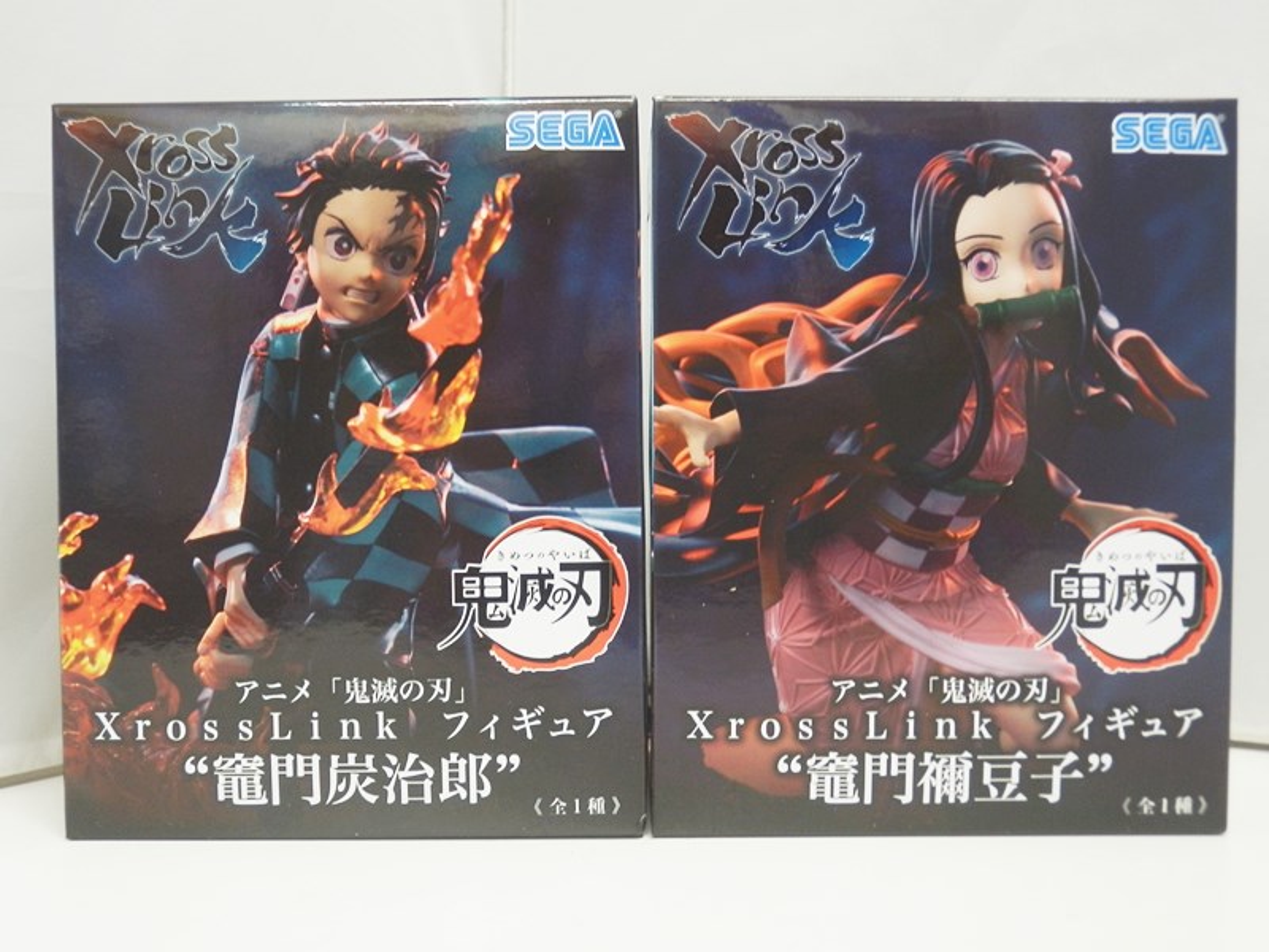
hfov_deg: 50.1
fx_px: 1356
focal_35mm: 37
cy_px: 476
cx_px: 634
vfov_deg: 38.7
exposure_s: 1/10
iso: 200
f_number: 3.9
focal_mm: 6.7
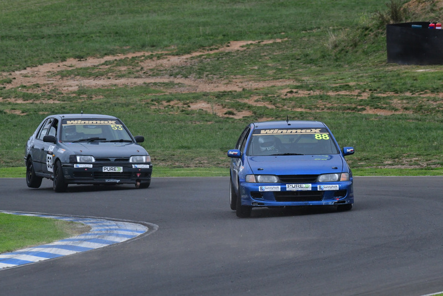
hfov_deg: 4.7
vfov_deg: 3.2
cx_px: 222
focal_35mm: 435
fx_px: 5355
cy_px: 148
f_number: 10
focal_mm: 290
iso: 2000
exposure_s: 1/640
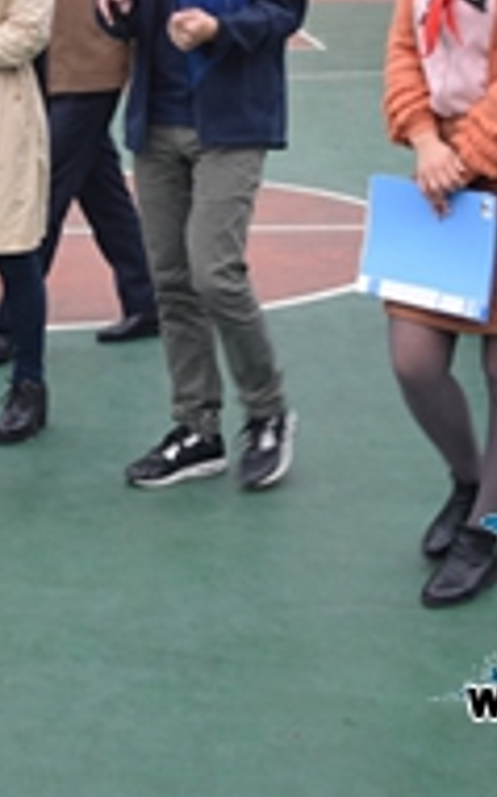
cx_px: 163
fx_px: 2085
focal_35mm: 96
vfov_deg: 21.3
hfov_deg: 13.6
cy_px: 127
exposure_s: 1/60
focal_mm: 24
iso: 100
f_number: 4
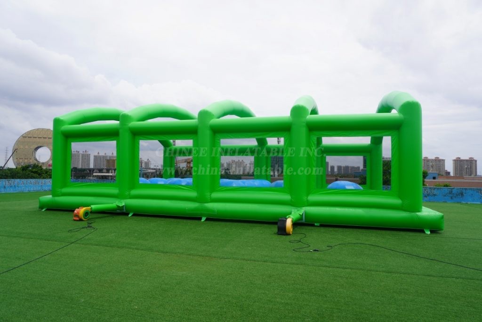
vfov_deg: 53.1
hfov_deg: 73.7
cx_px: 241
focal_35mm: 24
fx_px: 321
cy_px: 161
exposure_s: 1/160
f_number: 10
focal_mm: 16
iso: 100
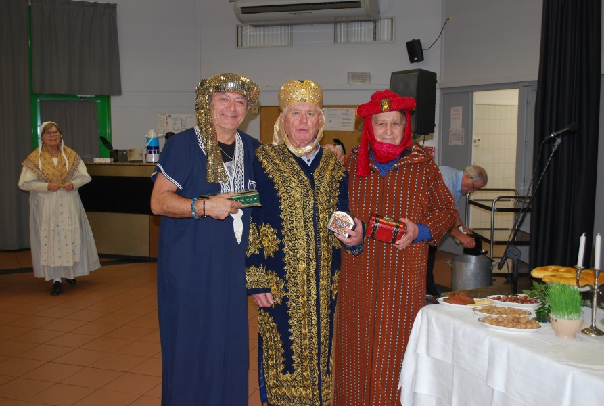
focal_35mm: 39
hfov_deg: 49.4
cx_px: 302
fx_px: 656
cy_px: 203
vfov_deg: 34.4
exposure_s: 1/60
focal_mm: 26
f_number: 4.2
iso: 280
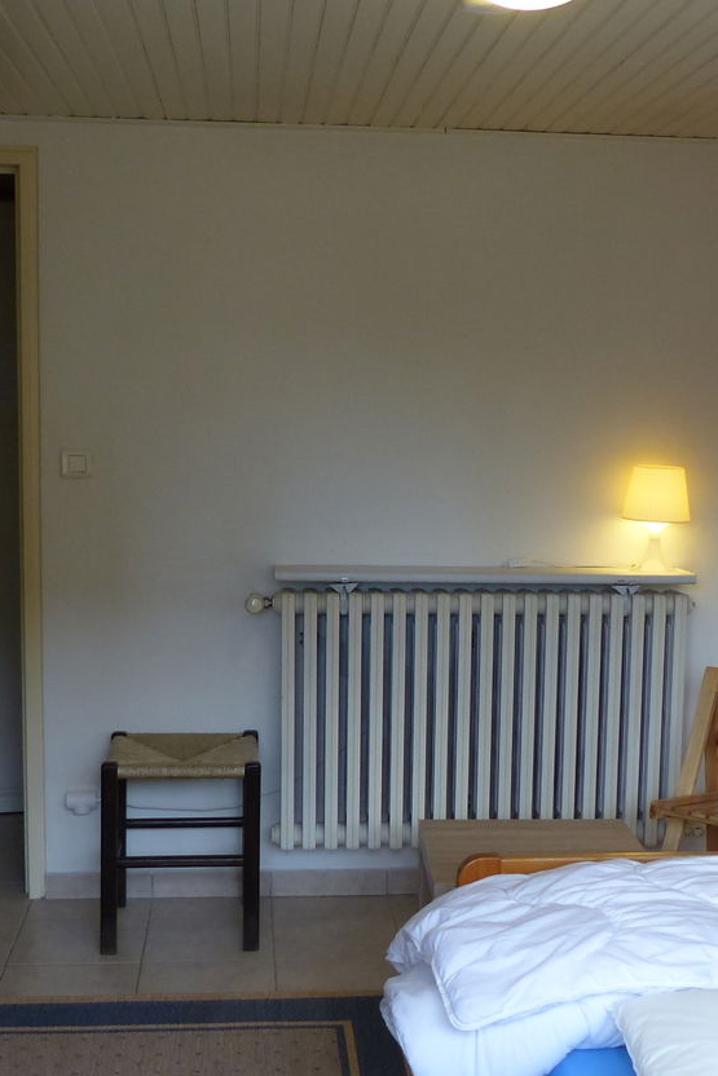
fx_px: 1495
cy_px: 621
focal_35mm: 50
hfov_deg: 27.0
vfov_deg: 39.5
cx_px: 420
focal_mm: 4.5
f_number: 2.8
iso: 125
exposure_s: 1/60
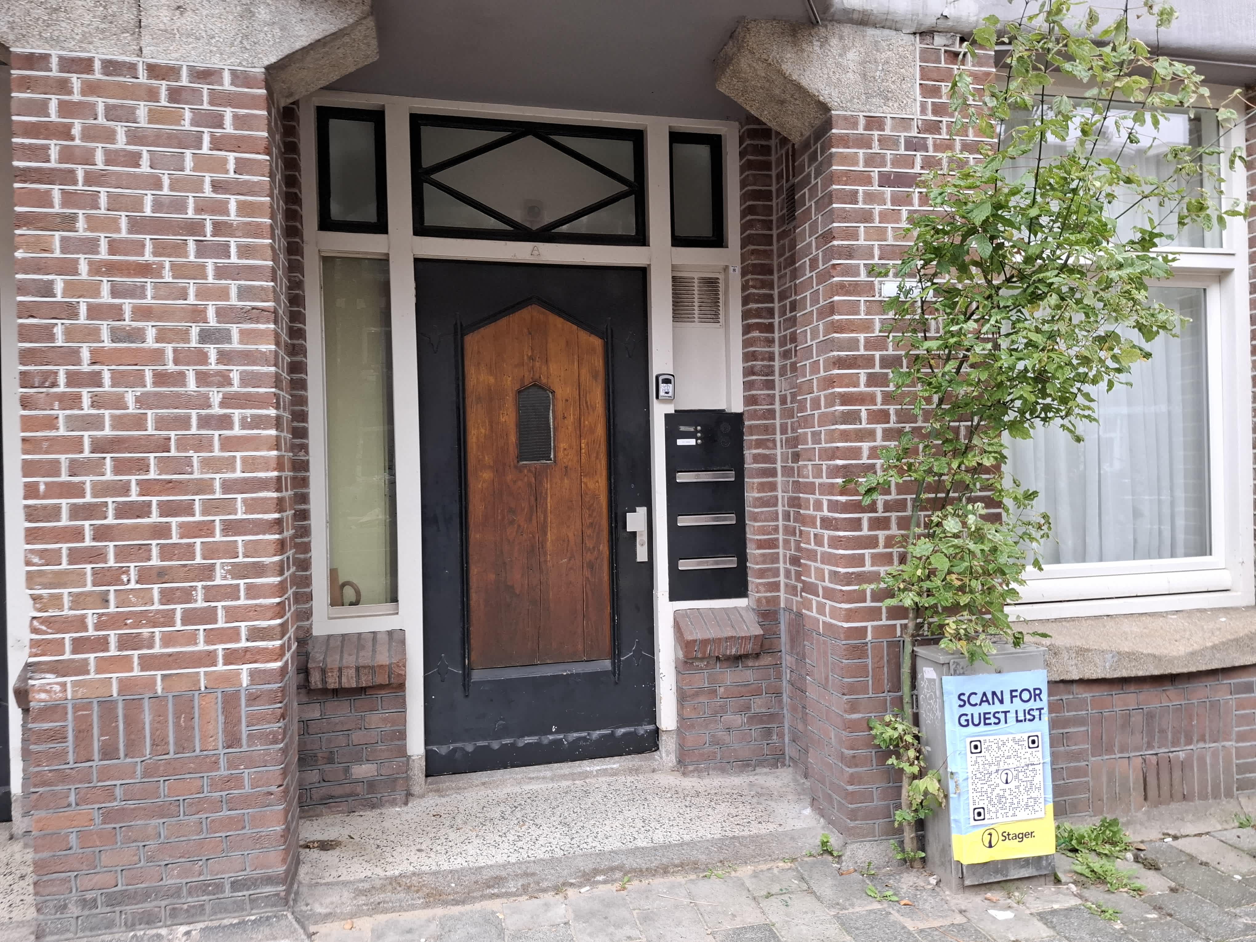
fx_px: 835
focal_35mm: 23
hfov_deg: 73.9
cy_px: 471
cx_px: 628
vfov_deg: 58.9
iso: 64
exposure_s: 1/100
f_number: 1.8
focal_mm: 5.5
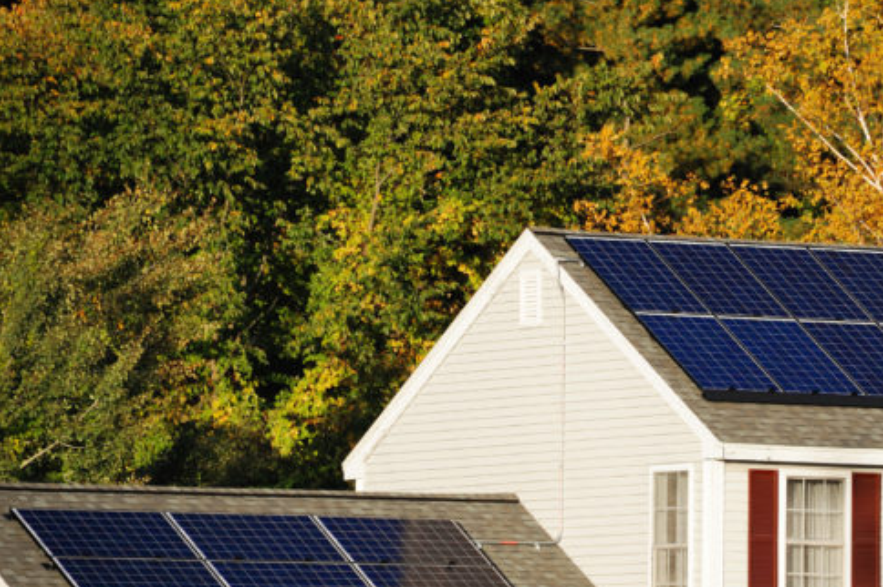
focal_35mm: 413
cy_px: 341
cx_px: 726
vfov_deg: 3.3
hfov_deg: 5.0
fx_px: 10123
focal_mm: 250
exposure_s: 1/640
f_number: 7.1
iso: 400
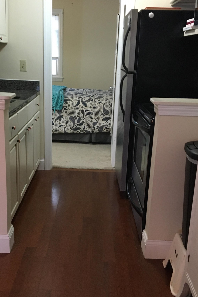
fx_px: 338
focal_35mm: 41
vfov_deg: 47.4
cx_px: 78
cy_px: 156
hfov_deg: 32.5
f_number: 2.2
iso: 200
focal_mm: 4.15
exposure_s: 1/24
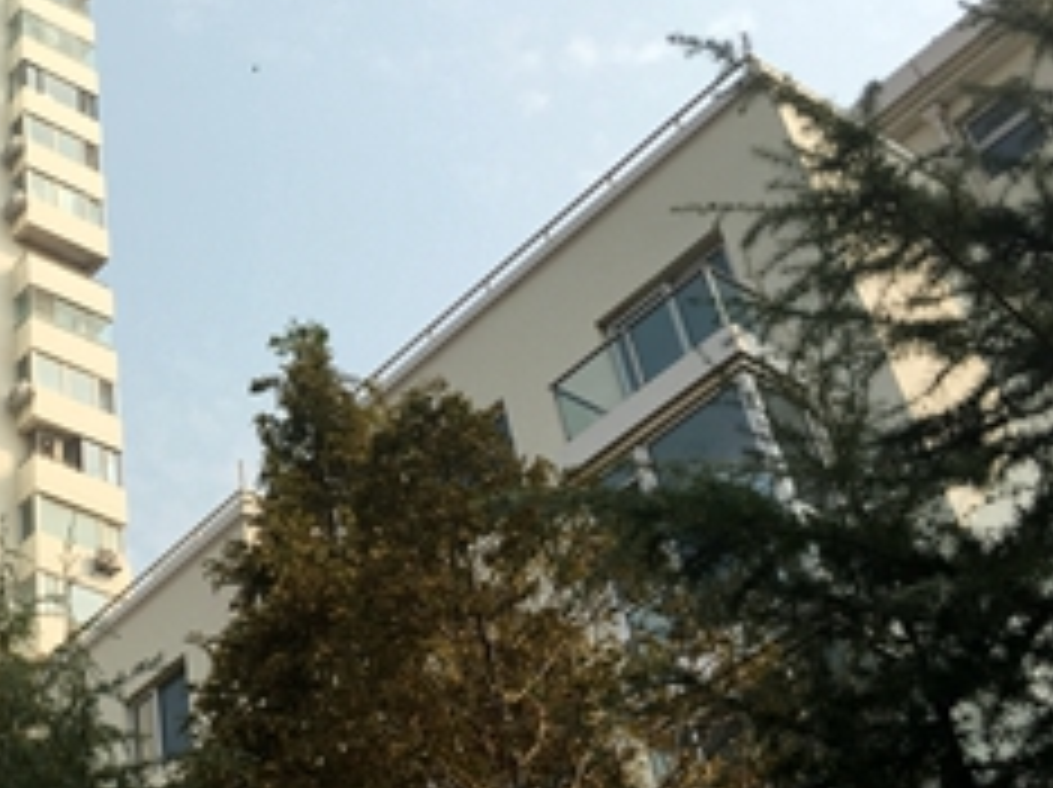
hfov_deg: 29.8
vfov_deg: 23.6
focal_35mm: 62
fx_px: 1884
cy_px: 358
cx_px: 81
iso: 25
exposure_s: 1/1099
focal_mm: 4.15
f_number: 2.2
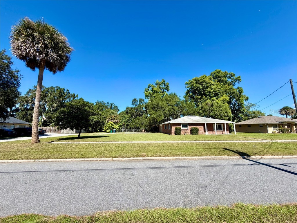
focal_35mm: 14
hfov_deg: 102.1
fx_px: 120
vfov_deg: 85.7
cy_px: 112
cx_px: 148
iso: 25
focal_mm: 2.22
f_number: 2.2
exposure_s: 1/770
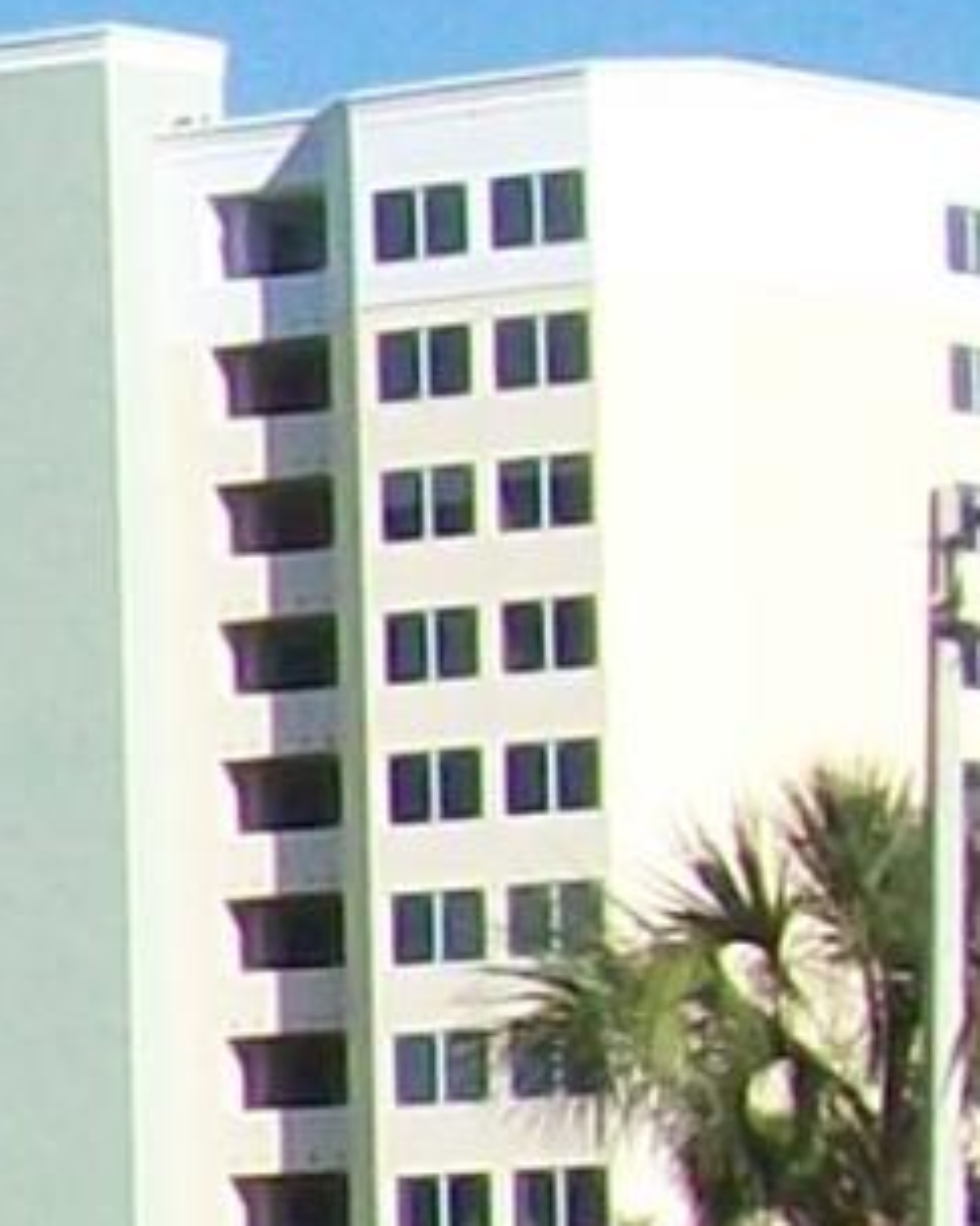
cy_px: 1968
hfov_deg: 4.0
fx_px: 12587
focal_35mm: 347
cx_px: -3605
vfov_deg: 5.5
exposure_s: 1/500
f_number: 4.8
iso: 64
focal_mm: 6
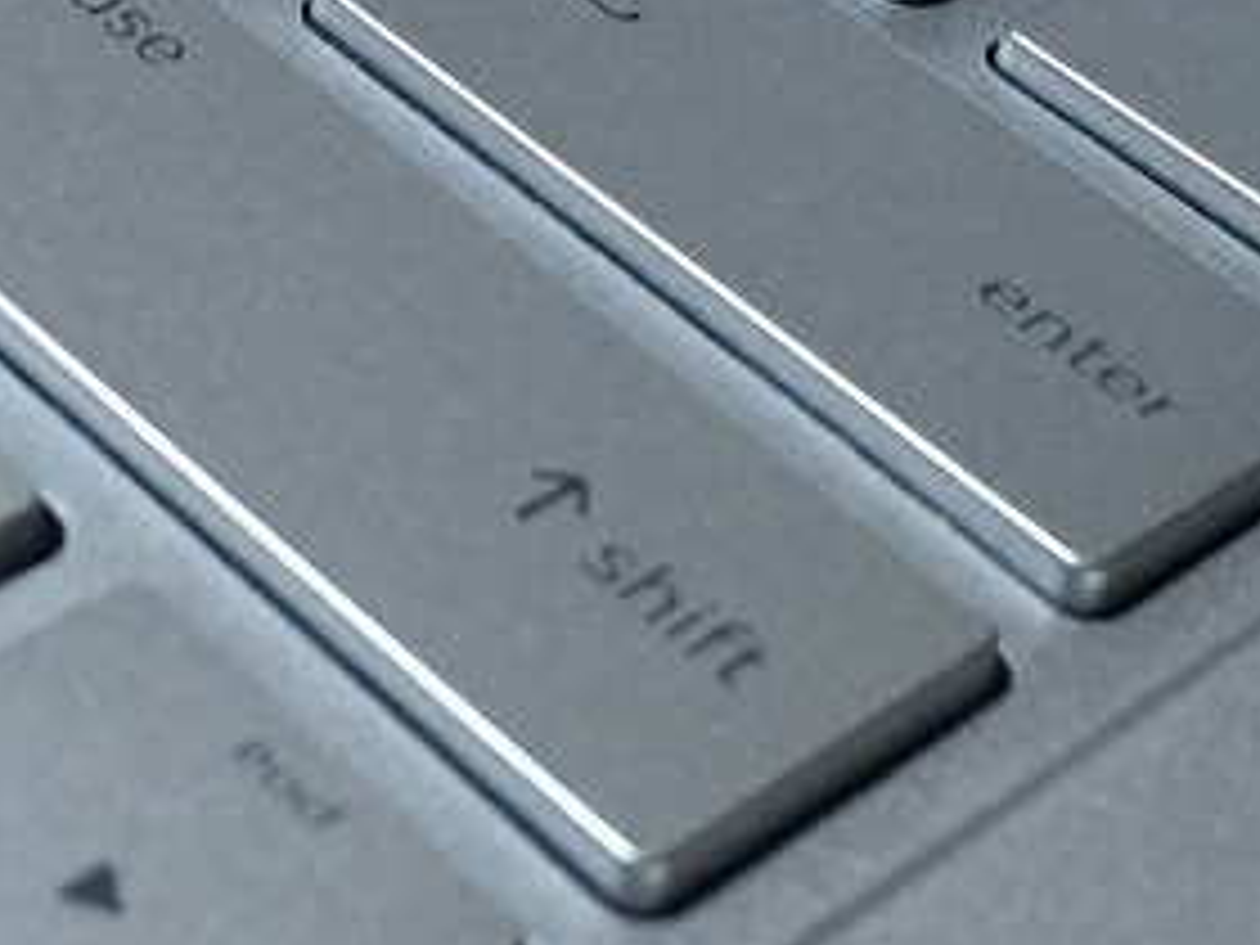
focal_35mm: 106
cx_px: 423
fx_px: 3858
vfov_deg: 13.7
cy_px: -50
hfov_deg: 18.5
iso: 125
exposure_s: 1/30
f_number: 2.2
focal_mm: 4.15
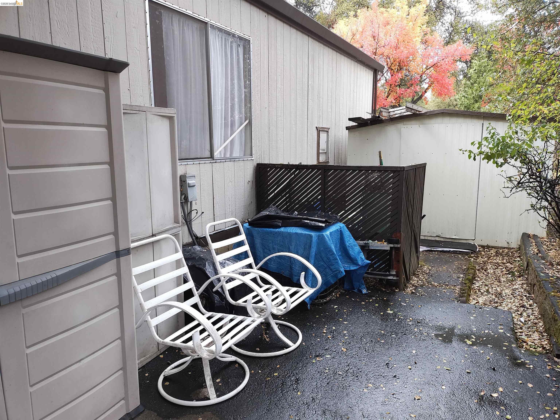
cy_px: 210
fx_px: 404
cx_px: 280
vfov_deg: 54.9
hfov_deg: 69.4
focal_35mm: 25
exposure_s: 1/60
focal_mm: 4.71
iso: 613
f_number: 1.7
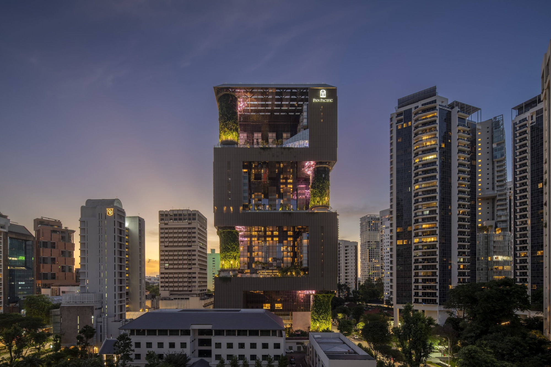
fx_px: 260
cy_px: 184
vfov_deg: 70.5
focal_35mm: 17
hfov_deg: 93.3
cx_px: 276
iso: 100
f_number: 11
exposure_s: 1/3
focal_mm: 17
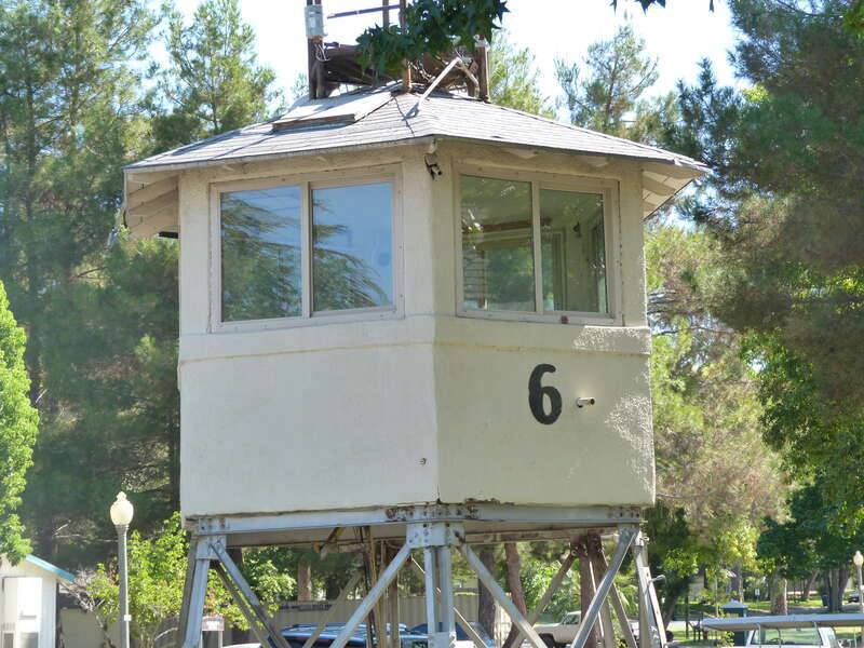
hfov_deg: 21.5
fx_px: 2271
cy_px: 324
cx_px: 432
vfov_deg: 16.2
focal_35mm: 91
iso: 125
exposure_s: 1/125
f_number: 4
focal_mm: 16.5
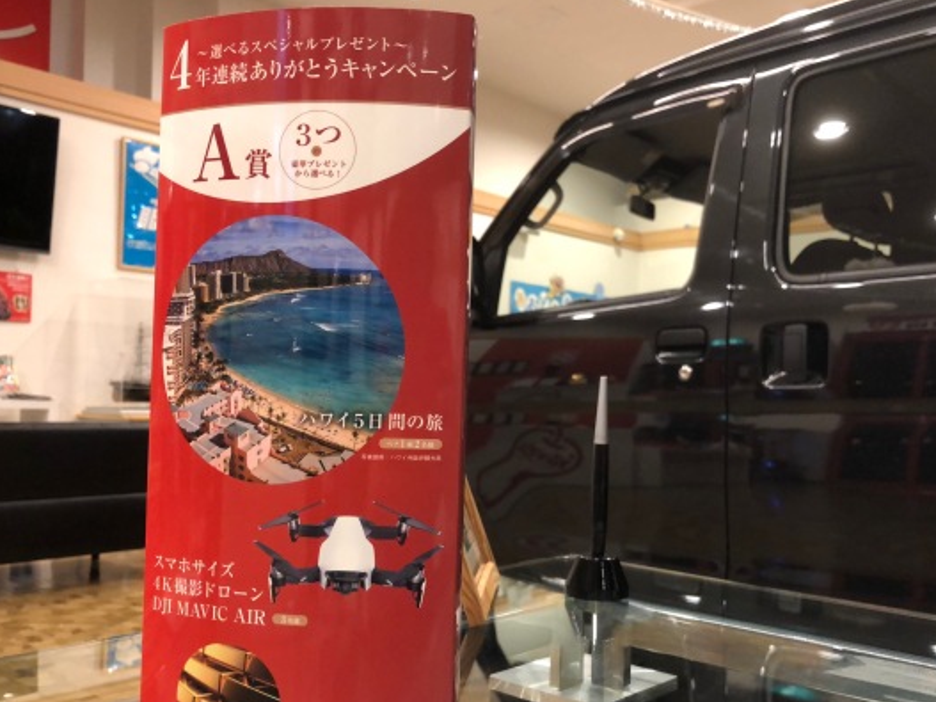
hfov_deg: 53.9
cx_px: 501
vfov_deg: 41.7
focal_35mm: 34
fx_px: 919
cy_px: 393
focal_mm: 3.99
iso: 200
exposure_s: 1/50
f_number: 1.8
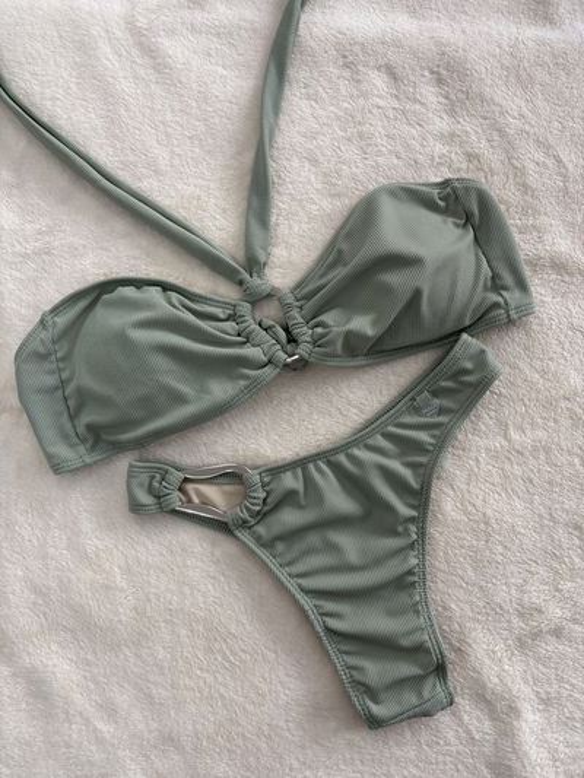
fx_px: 585
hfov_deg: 53.1
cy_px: 389
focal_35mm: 26
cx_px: 292
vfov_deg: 67.3
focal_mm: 5.96
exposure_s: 1/50
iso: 100
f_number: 1.6
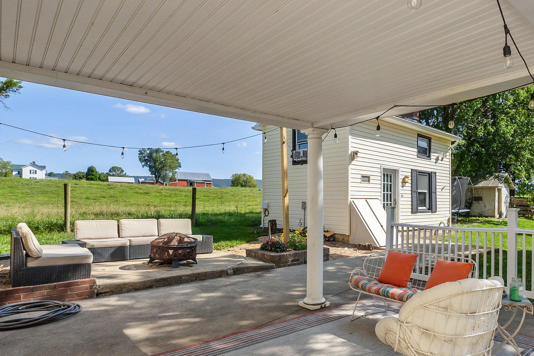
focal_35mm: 23
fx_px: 341
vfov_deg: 54.7
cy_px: 214
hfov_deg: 73.5
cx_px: 362
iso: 800
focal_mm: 10
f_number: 7.1
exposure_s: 1/1600
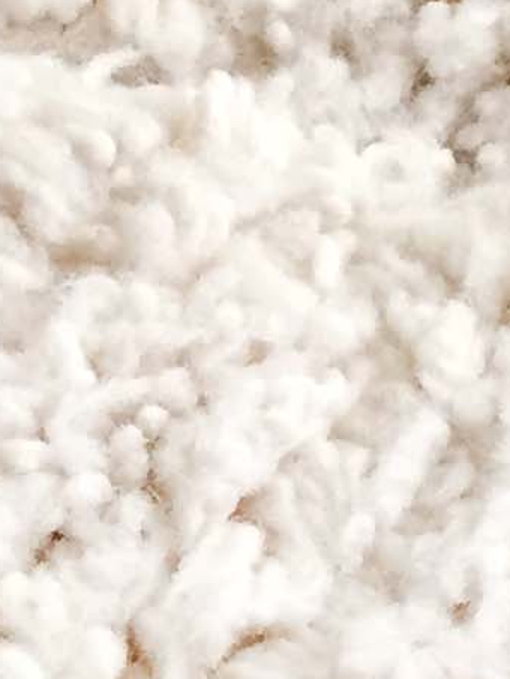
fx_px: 4104
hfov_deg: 7.0
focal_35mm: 209
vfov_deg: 9.1
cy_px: 1147
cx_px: -285
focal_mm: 4.15
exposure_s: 1/33
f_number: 2.2
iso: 64
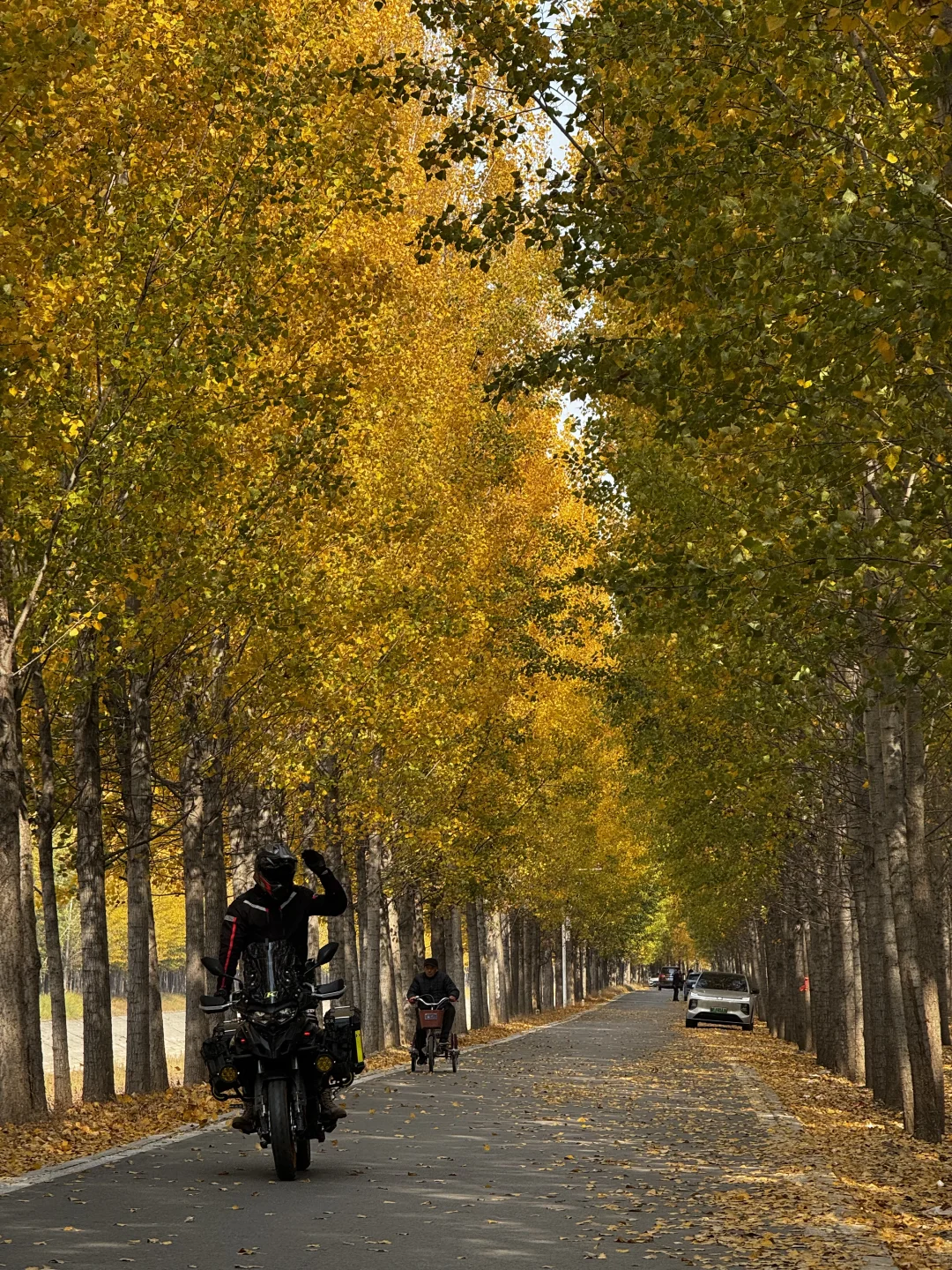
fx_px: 4400
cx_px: 476
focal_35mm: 120
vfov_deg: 16.4
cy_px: 635
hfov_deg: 12.3
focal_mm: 15.66
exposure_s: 1/367
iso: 50
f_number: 2.8
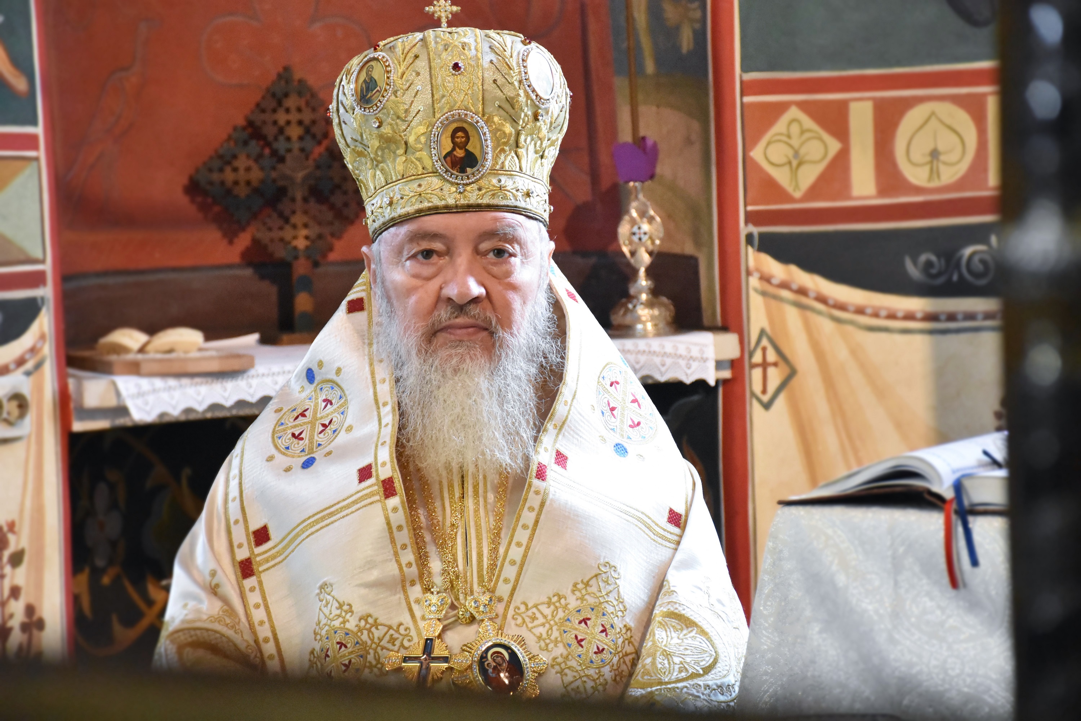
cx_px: 540
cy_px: 360
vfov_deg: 11.4
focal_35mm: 120
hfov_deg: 17.1
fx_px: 3603
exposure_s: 1/160
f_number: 5.6
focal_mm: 80
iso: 6400
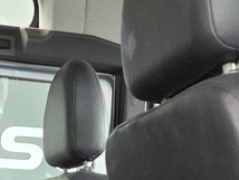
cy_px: 406
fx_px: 760
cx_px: 117
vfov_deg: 11.5
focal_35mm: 110
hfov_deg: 17.9
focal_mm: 5.4
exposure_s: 1/100
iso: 500
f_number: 1.8
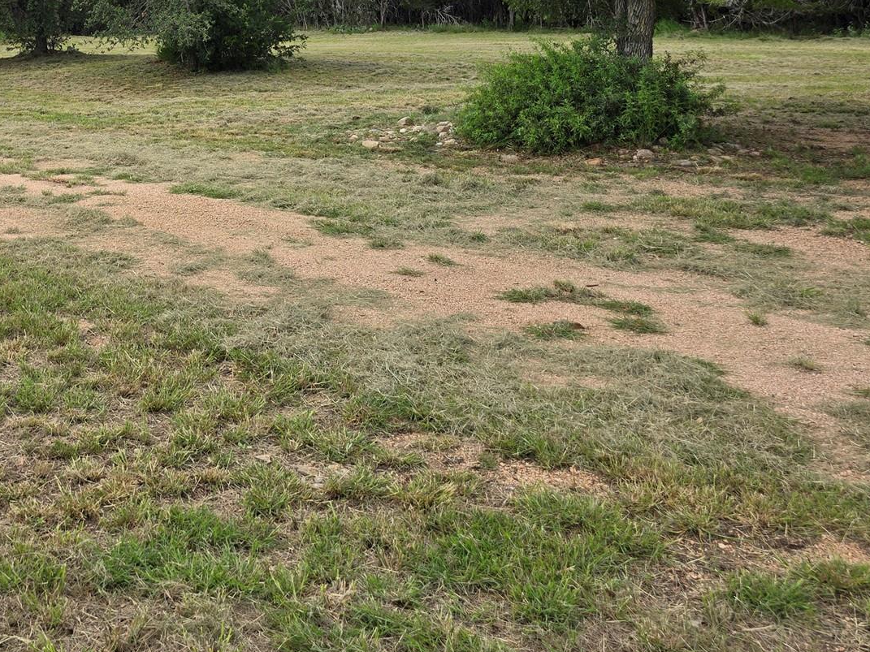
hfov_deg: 40.2
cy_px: 37
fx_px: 1106
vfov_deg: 31.0
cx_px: 112
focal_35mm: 44
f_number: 1.7
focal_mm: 6.3
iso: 12
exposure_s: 1/647
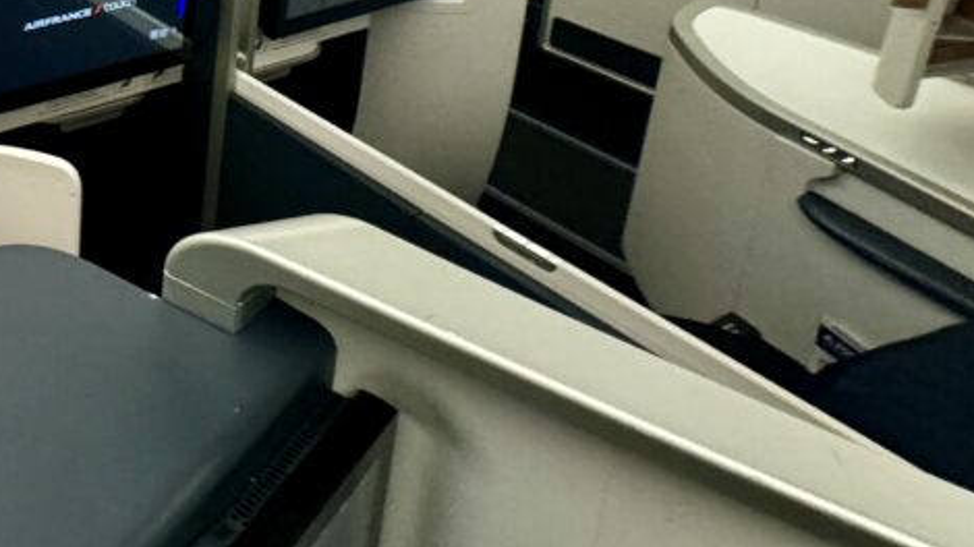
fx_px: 981
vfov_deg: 25.8
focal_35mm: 38
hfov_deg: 37.7
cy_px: -199
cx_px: -228
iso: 400
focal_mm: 2.22
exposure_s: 1/54
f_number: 2.2
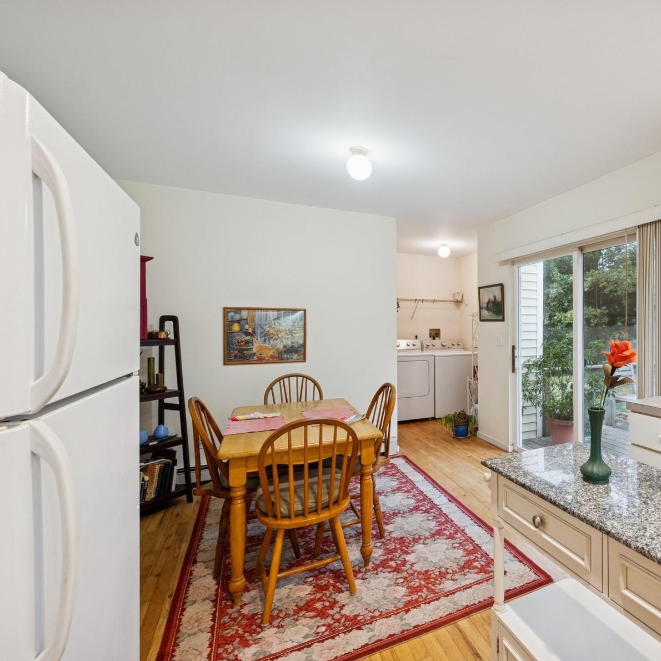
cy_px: 333
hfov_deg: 75.9
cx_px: 481
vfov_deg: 80.7
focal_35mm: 18
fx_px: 389
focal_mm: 14
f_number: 8
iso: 800
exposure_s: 1/13
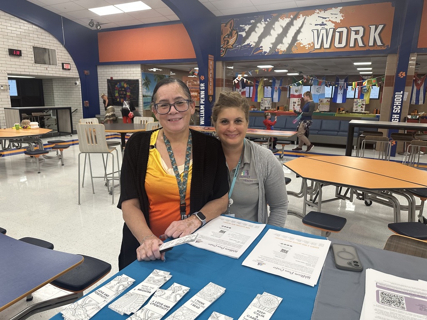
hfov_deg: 71.6
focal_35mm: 24
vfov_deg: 56.8
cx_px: 214
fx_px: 296
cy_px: 160
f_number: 1.78
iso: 200
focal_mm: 6.86
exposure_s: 1/120
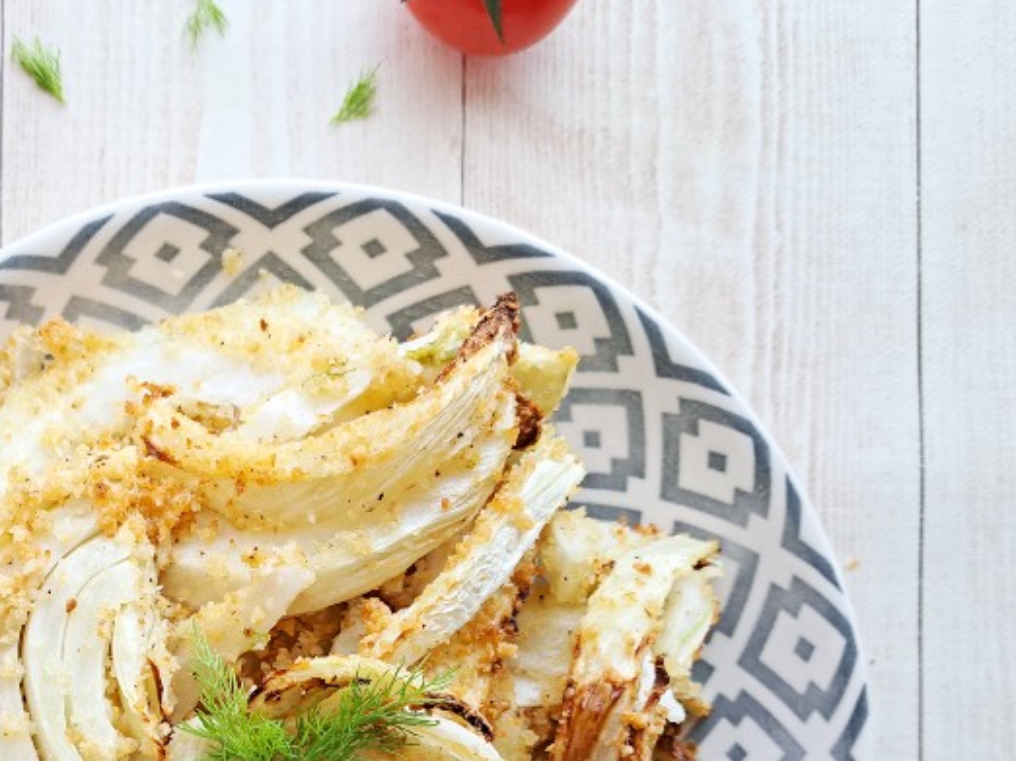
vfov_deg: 29.8
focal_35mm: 46
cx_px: 148
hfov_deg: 39.0
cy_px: 724
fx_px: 1350
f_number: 1.8
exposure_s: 1/50
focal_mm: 5.23
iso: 100
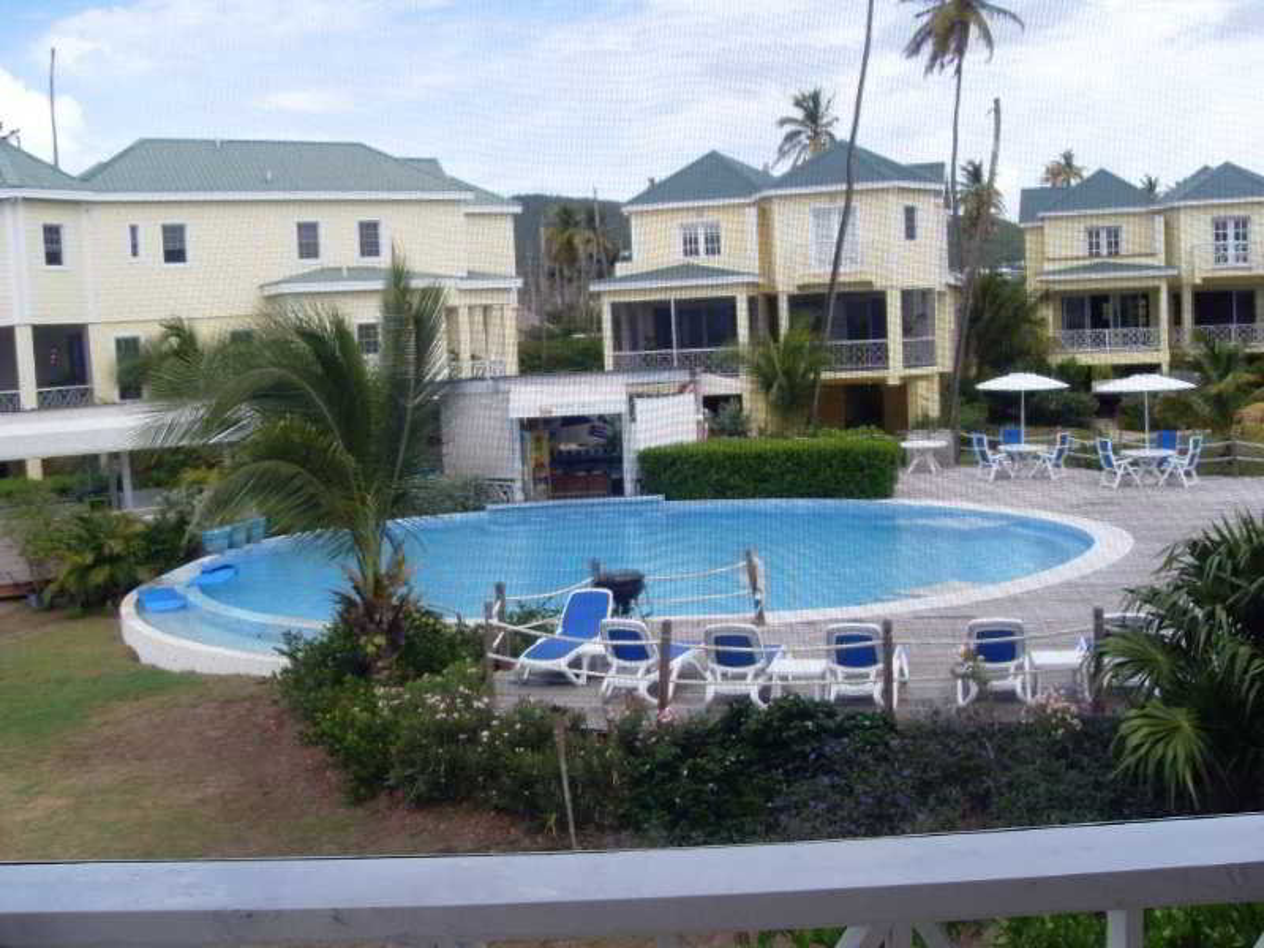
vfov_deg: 38.7
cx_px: 632
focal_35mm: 37
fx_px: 1351
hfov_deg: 50.1
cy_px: 474
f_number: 7
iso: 80
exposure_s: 1/125
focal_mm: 6.3
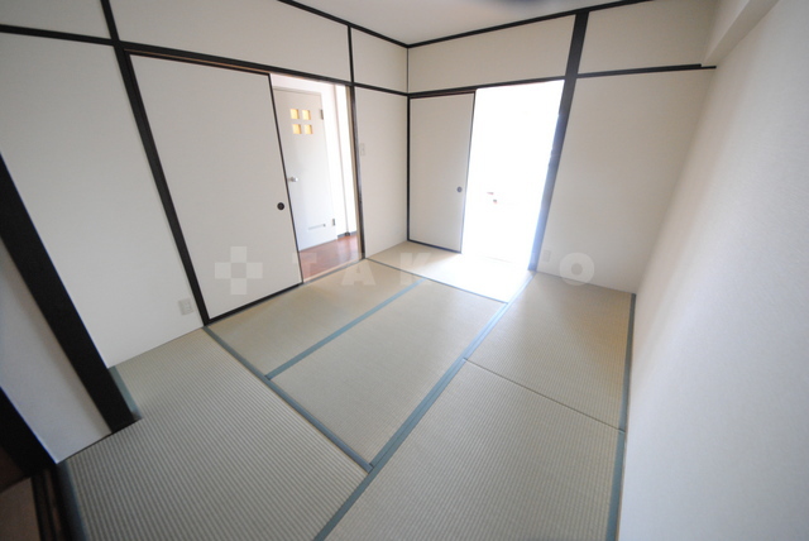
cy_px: 270
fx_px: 270
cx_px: 404
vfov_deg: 90.1
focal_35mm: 12
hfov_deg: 112.6
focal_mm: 8
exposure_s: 1/25
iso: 800
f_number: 4.5
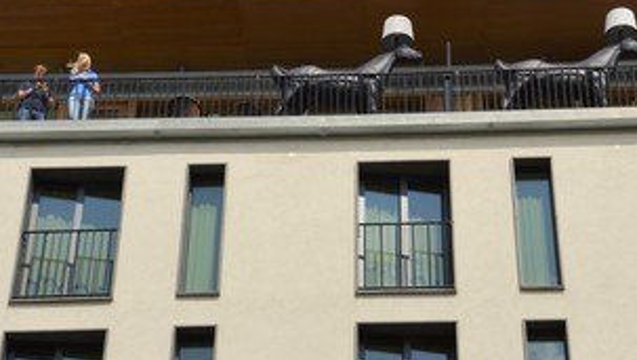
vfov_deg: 13.9
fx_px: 1471
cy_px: 204
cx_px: 357
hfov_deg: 24.4
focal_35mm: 87
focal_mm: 60
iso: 200
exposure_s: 1/250
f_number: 16
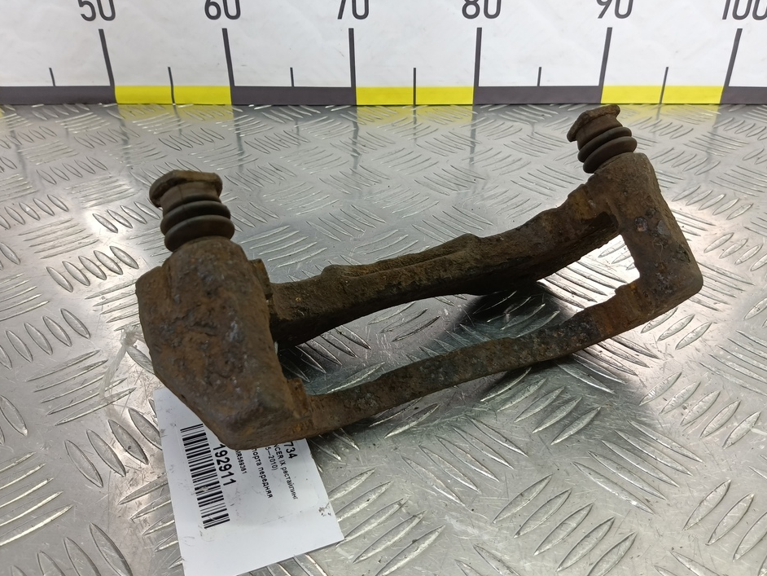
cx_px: 393
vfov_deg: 54.9
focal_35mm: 25
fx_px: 554
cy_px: 282
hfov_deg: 69.4
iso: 92
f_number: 1.6
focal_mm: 4.11
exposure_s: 1/50
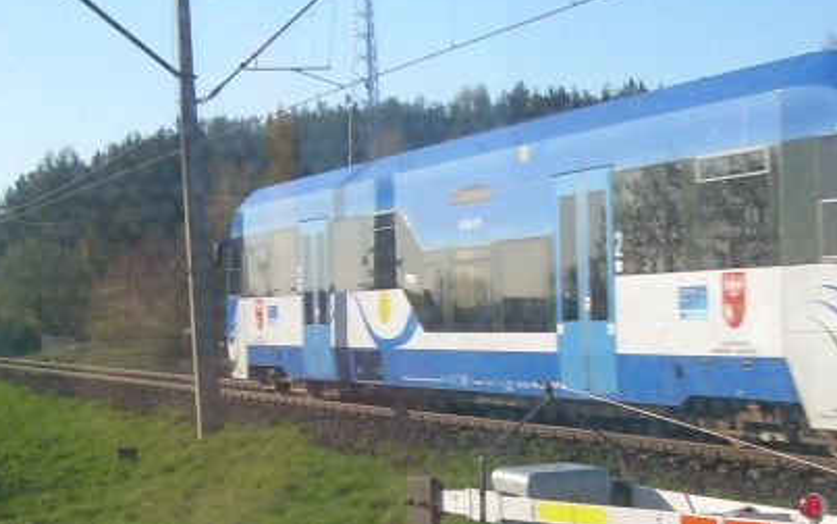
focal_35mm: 80
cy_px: 381
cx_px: 540
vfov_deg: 16.3
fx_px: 1825
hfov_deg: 25.7
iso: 50
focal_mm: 6.3
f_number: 4.6
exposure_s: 1/324
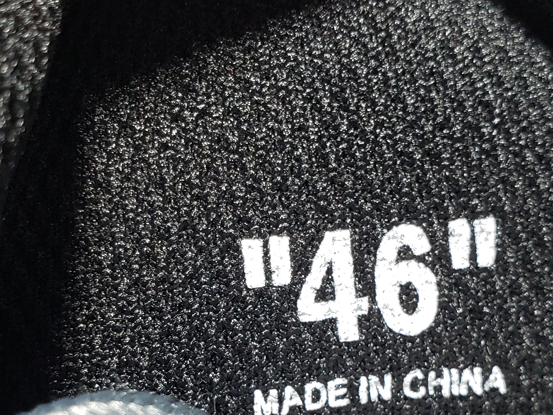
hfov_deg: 29.8
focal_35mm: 65
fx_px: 1038
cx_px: 244
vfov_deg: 22.1
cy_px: 366
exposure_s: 1/100
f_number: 2.4
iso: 125
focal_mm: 4.3
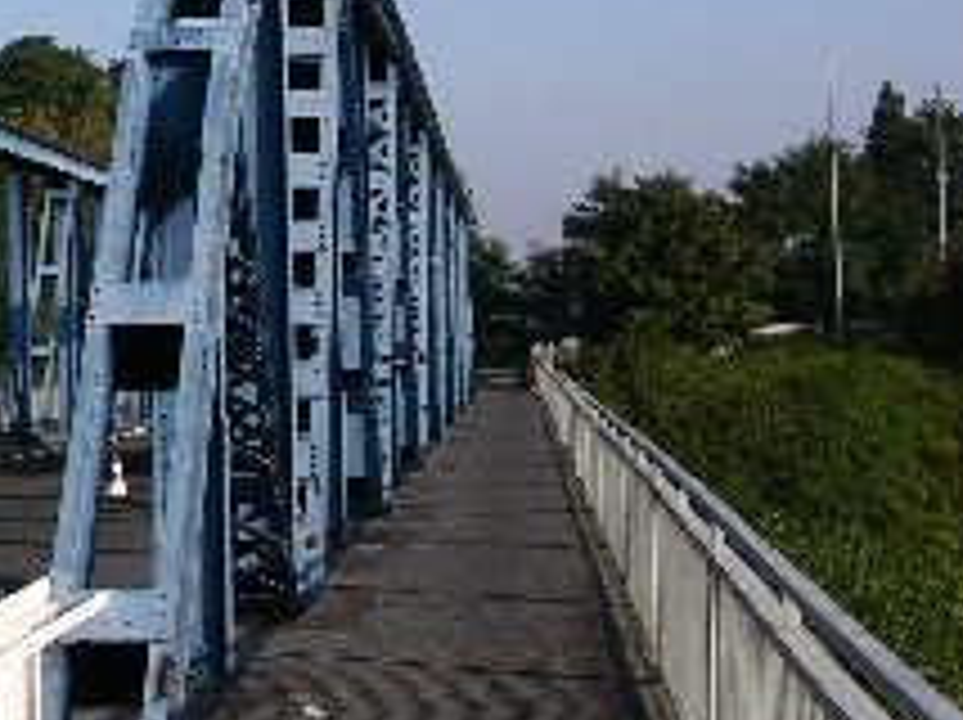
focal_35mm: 96
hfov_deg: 19.4
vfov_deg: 15.3
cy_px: 171
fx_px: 2668
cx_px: -169
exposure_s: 1/141
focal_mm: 8.9
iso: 50
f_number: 8
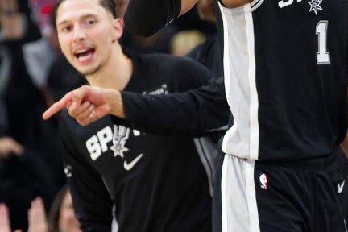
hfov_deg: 3.2
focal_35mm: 648
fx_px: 6264
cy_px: 52
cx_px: 286
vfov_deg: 2.1
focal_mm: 280
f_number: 3.4
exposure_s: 1/1000
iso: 4000
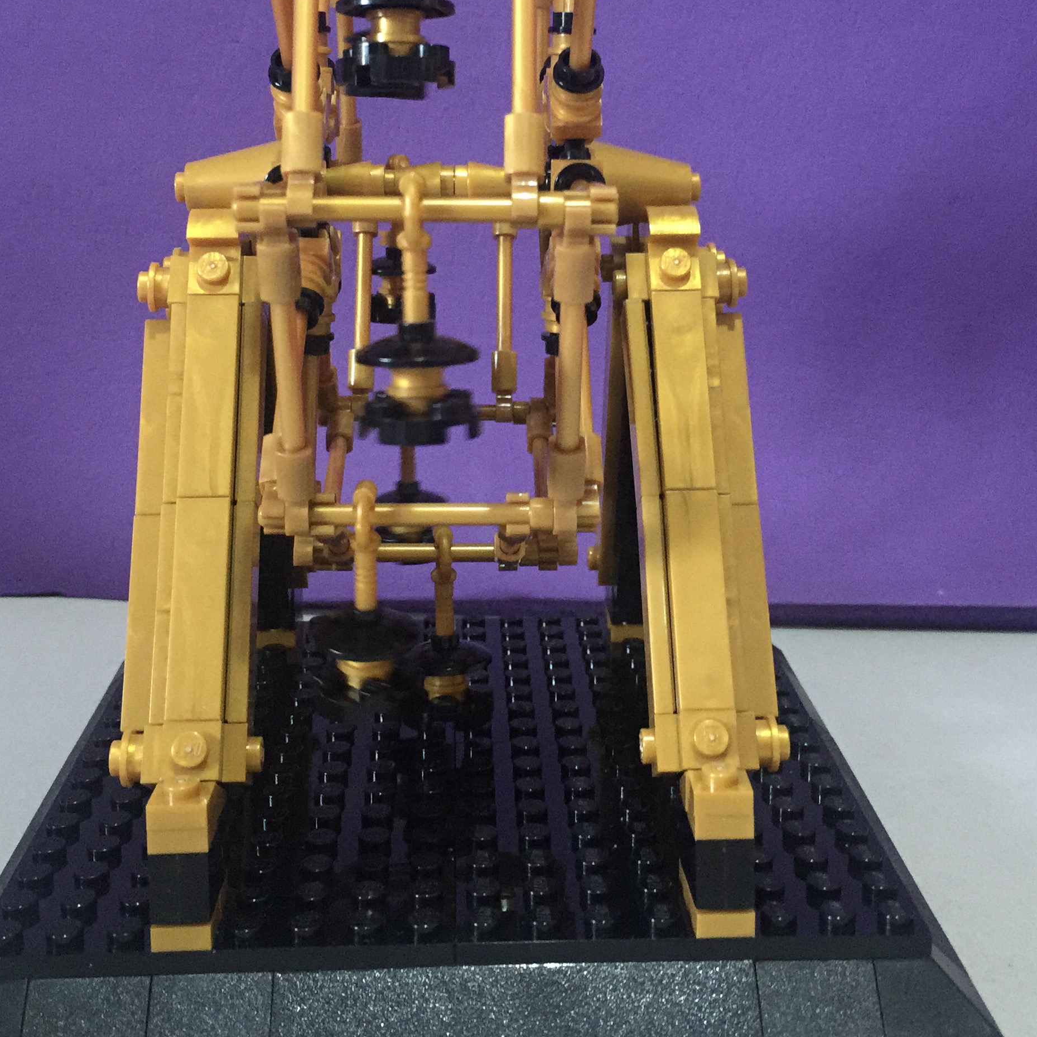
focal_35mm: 45
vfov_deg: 37.2
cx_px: 500
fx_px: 1525
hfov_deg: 37.5
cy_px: 350
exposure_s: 1/15
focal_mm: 4.15
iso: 250
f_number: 2.2
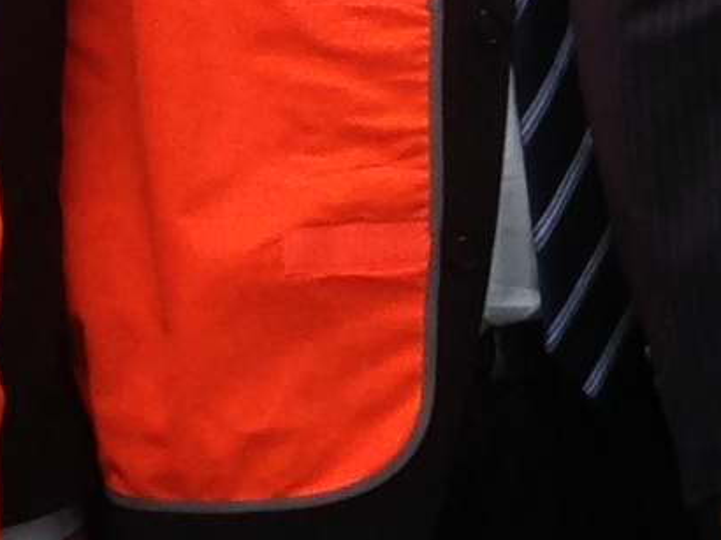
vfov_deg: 5.6
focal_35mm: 263
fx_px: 5475
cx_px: 1635
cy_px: -192
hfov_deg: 7.1
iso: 50
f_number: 2.4
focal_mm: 4.12
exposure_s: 1/40
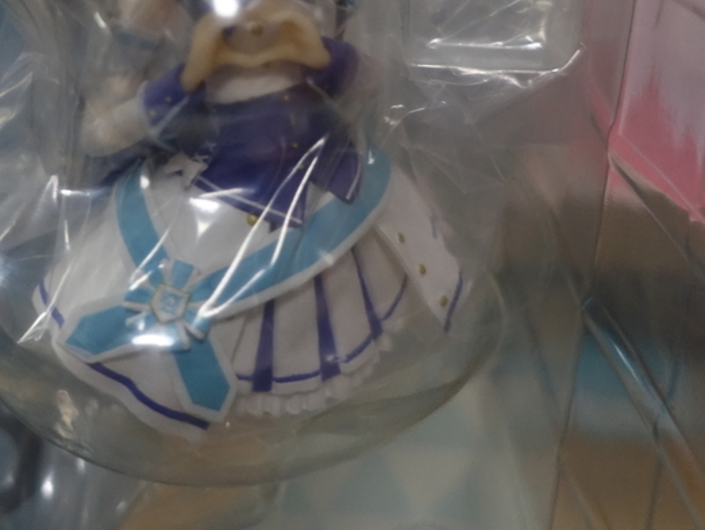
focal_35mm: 53
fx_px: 1080
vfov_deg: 27.0
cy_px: 110
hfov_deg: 35.8
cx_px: 231
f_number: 1.8
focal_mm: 8.8
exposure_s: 1/30
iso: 500
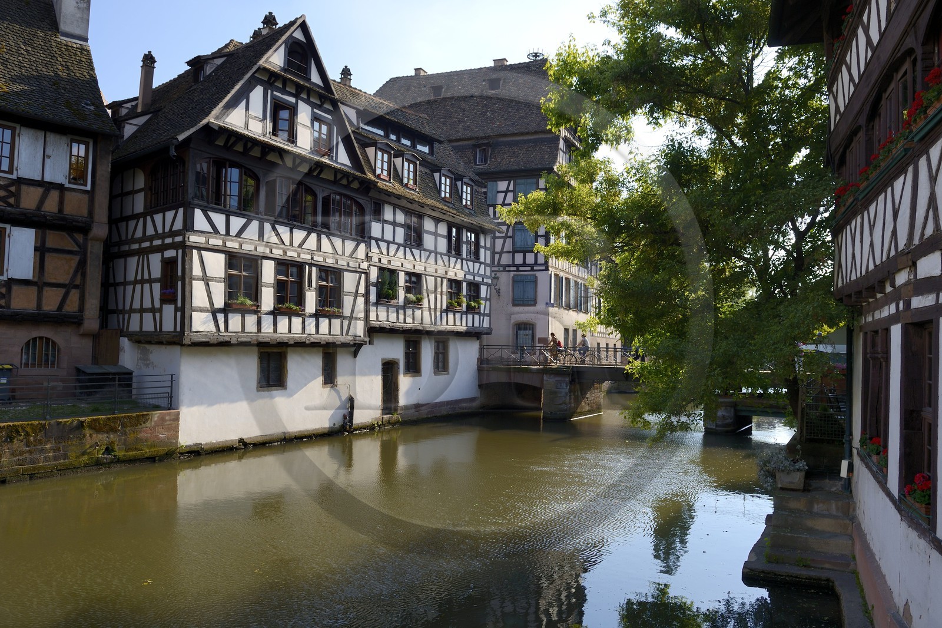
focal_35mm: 26
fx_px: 680
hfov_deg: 69.4
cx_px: 471
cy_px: 314
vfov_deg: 49.5
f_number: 7.1
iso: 100
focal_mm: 26
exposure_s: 1/250
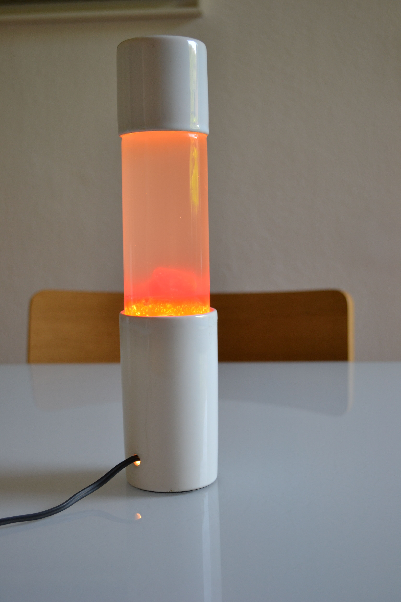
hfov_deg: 28.1
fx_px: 802
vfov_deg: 41.1
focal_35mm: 48
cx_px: 200
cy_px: 301
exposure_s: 1/80
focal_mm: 32
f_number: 4.8
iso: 400
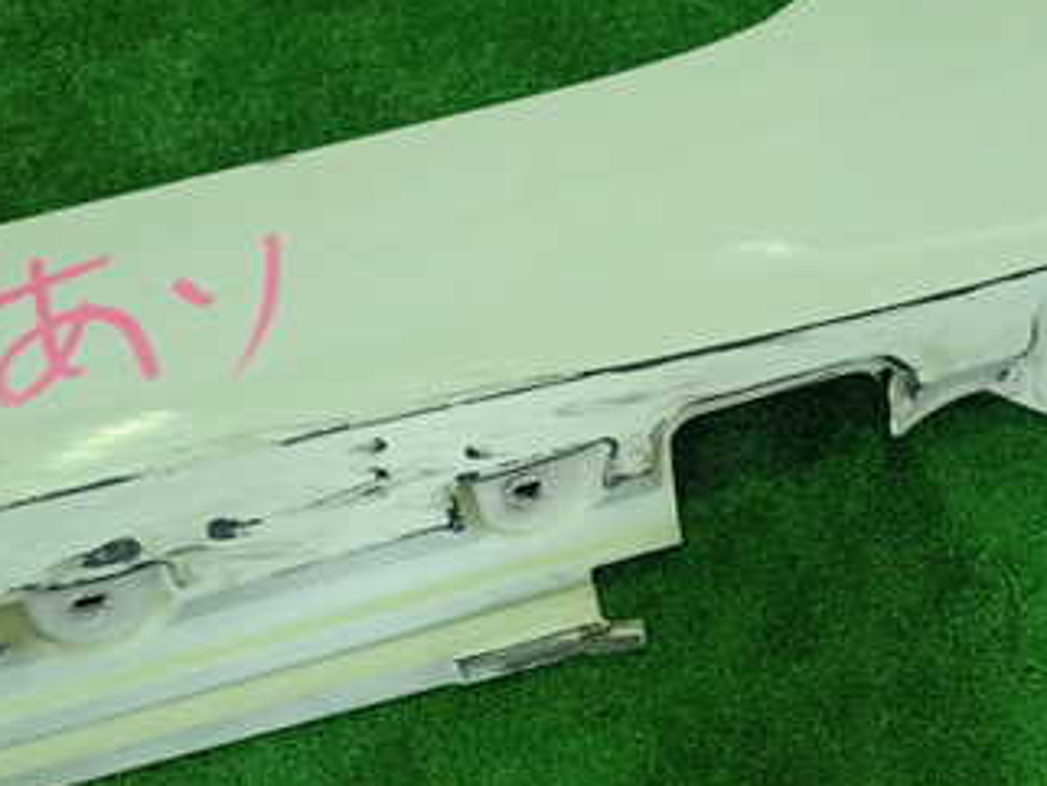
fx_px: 1694
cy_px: 359
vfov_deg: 26.1
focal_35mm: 56
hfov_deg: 34.0
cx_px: 701
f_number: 2.3
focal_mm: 5.5
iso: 640
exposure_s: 1/125
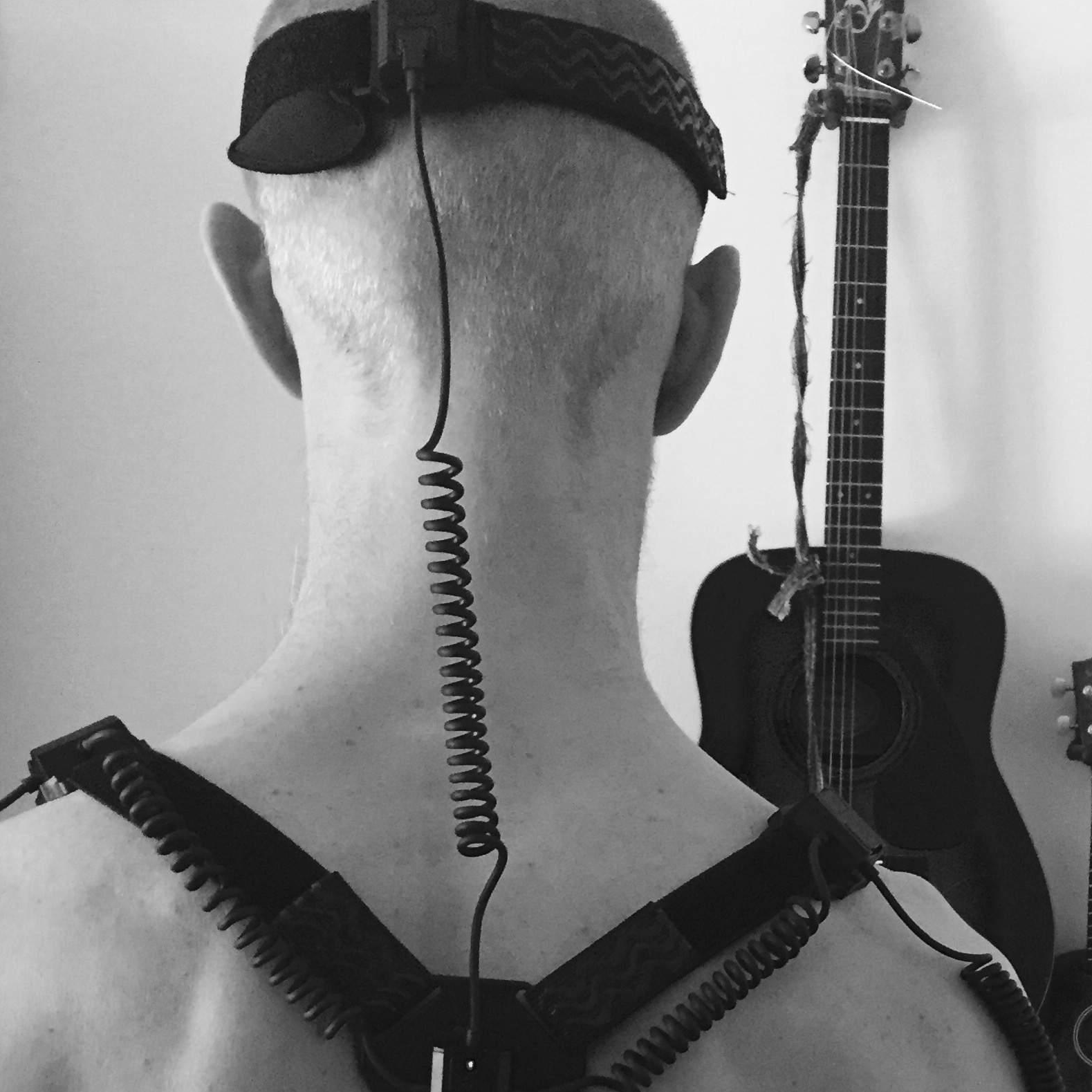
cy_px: 1046
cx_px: 837
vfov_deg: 30.3
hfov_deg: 31.5
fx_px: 1892
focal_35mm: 53
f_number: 2.2
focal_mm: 4.15
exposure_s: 1/20
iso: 250
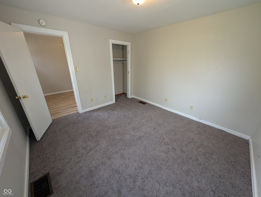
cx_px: 130
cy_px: 98
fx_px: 91
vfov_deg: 94.6
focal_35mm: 12
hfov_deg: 110.5
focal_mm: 2.02
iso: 263
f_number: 1.7
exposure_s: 1/64
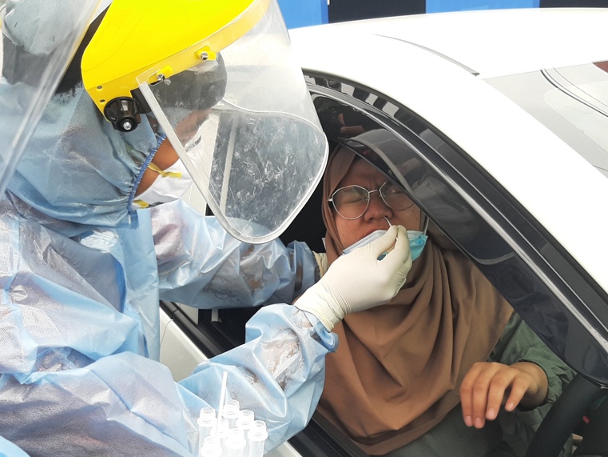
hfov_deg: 52.5
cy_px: 268
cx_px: 345
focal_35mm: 35
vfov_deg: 40.6
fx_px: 615
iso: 40
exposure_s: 1/365
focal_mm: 3.93
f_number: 1.7
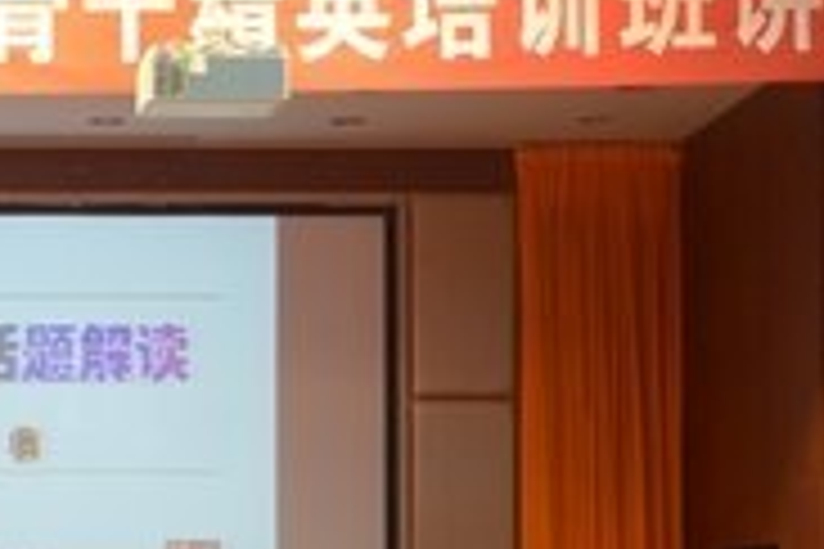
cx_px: -113
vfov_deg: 8.8
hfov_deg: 13.0
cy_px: 484
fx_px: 3548
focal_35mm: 155
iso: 1250
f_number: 4.8
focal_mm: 38
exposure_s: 1/30
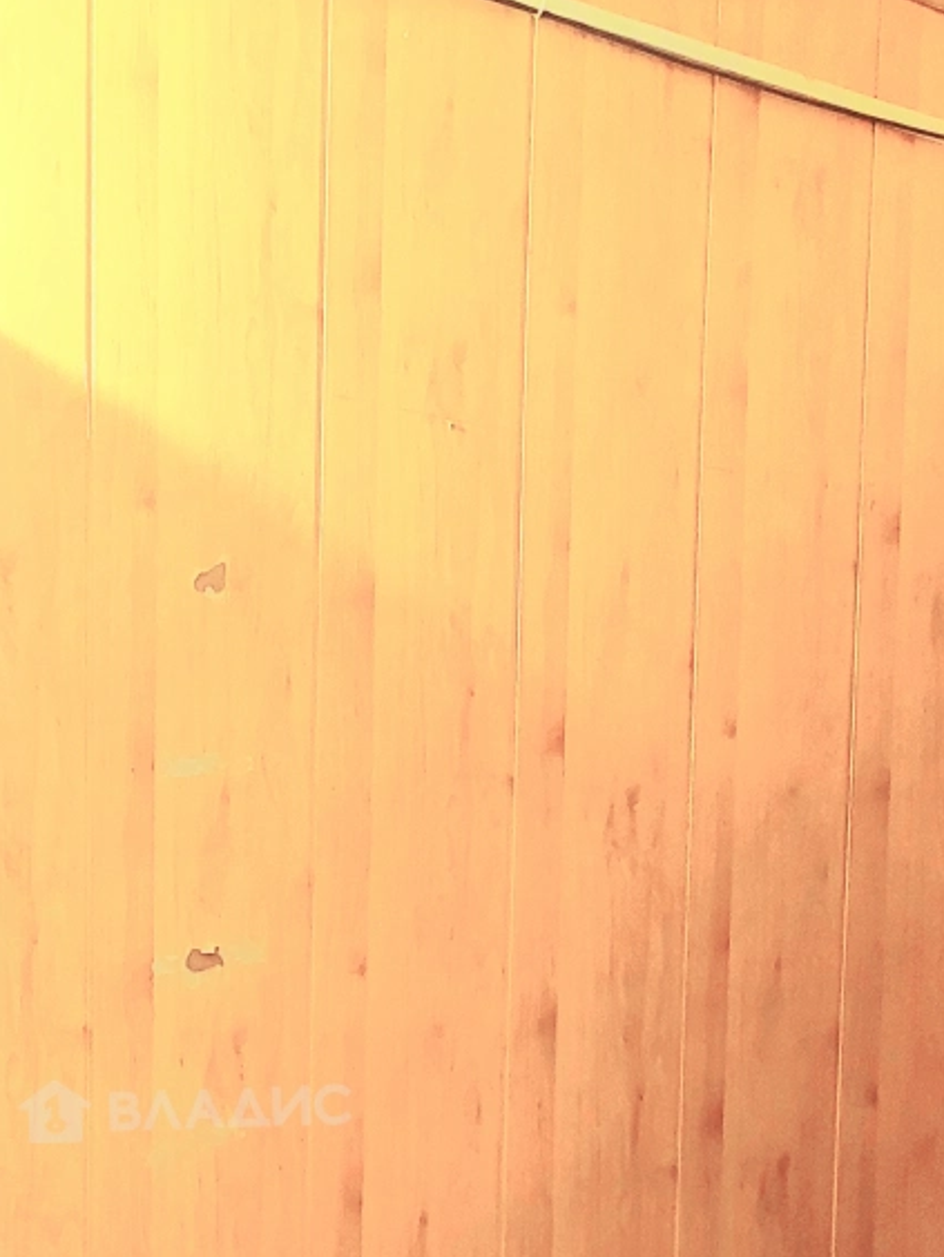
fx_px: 1671
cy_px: 1107
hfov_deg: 30.8
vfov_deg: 38.6
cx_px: 187
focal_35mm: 46
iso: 640
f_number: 1.8
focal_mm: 5.23
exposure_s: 1/25
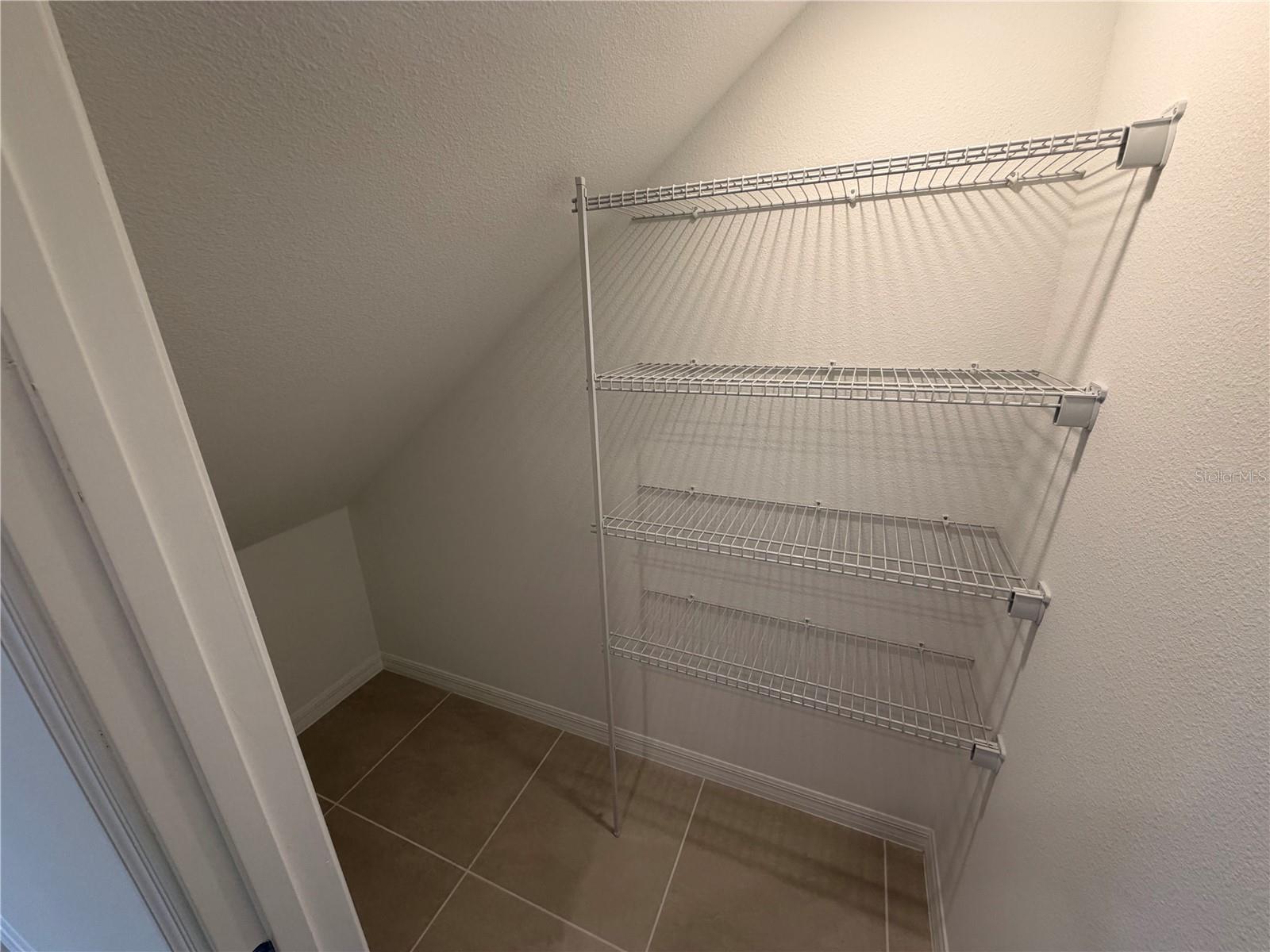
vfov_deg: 85.7
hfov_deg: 102.1
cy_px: 476
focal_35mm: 14
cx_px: 635
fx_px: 514
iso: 100
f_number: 2.2
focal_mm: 2.22
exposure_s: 1/120
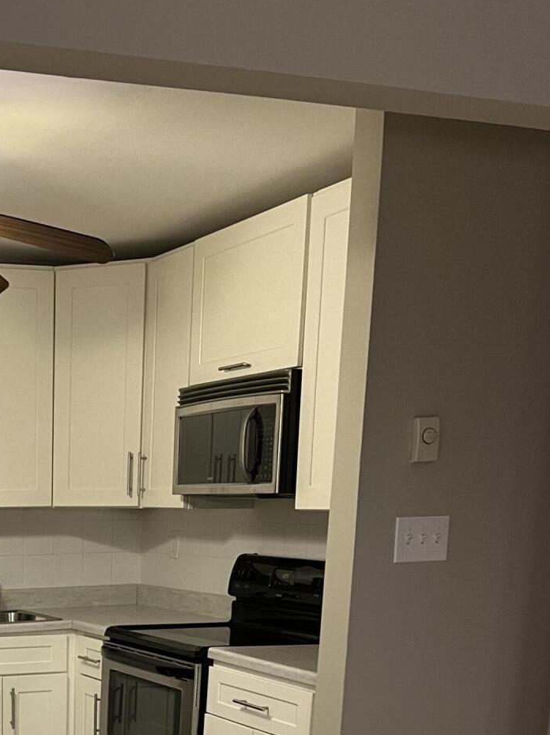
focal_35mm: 56
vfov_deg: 31.1
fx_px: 1187
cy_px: 781
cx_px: -30
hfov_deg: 24.6
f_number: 1.6
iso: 100
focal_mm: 5.1
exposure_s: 1/60
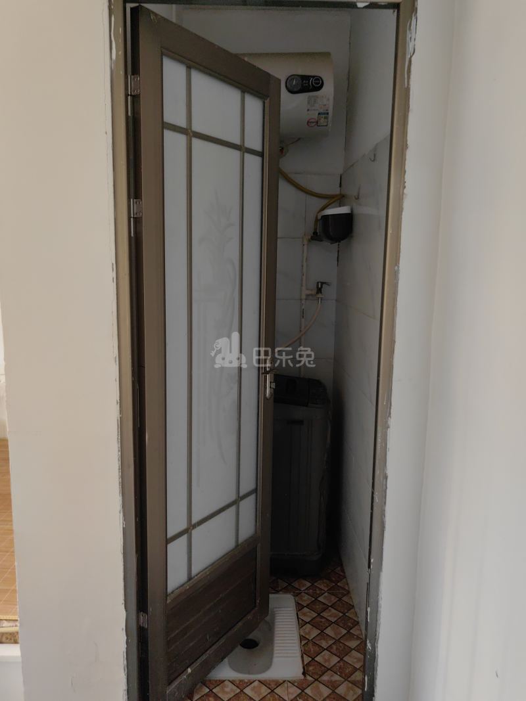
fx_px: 547
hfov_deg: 51.3
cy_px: 350
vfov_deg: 65.3
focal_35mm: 27
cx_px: 263
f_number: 1.4
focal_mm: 5.75
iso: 125
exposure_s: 1/50
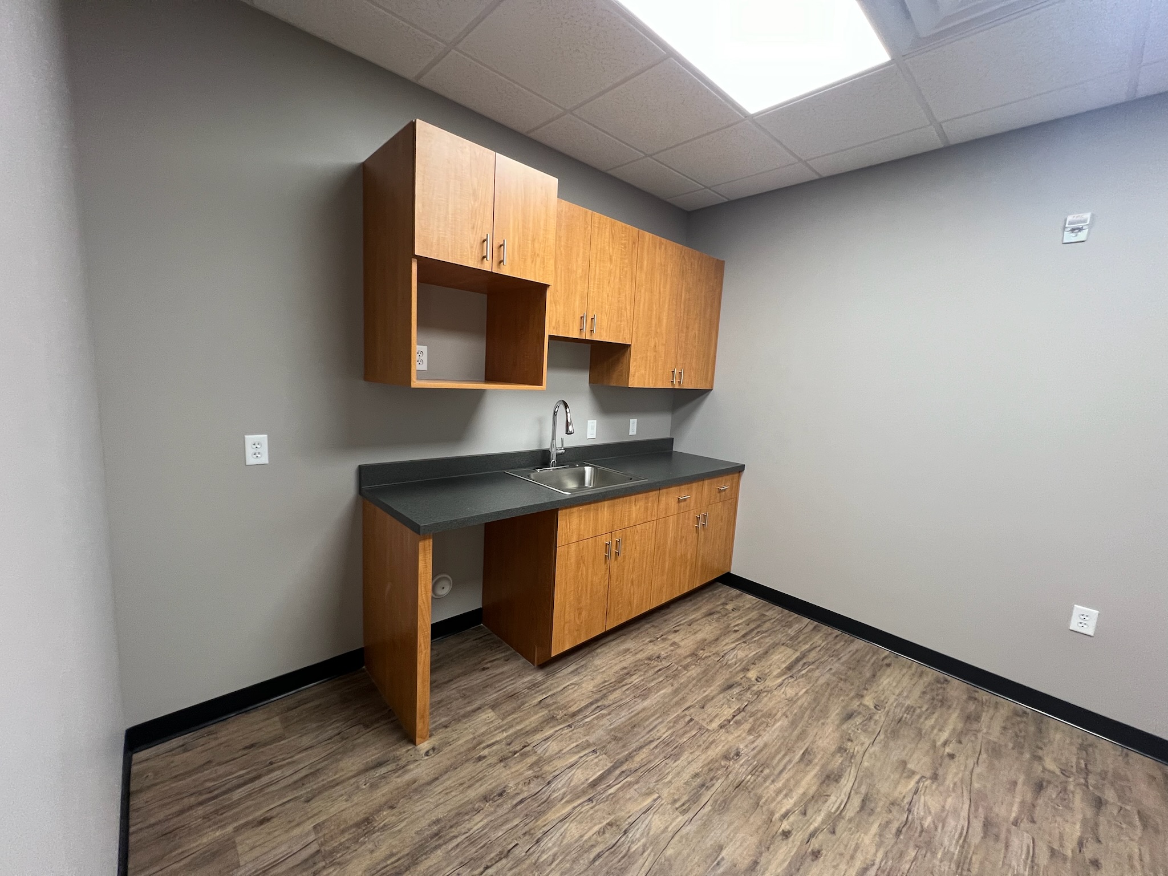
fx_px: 439
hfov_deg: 106.2
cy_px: 438
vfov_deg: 89.9
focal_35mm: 13
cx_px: 584
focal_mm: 1.57
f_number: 1.8
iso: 250
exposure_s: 1/60
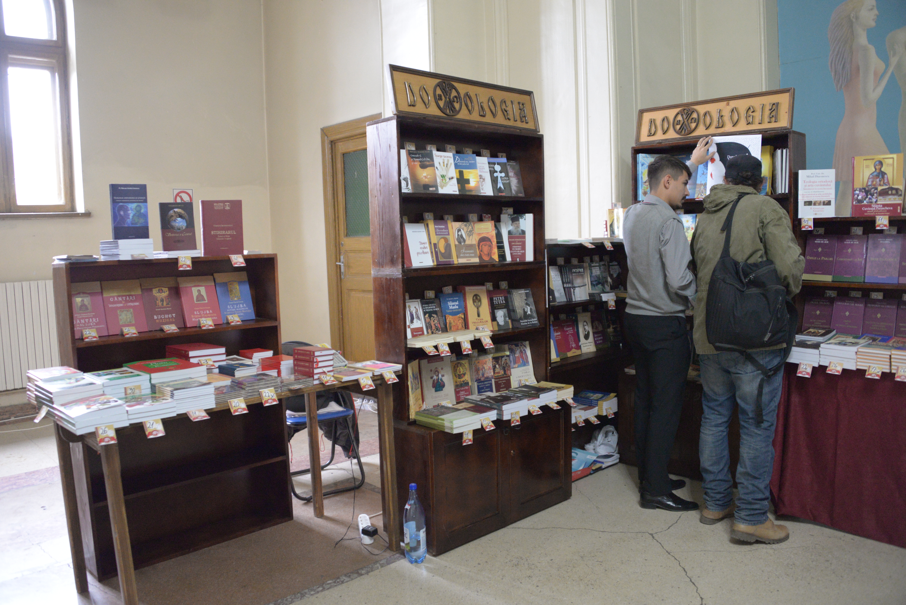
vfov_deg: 46.4
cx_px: 453
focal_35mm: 28
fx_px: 705
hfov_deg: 65.5
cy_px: 302
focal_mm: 28
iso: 4500
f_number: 3.5
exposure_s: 1/80
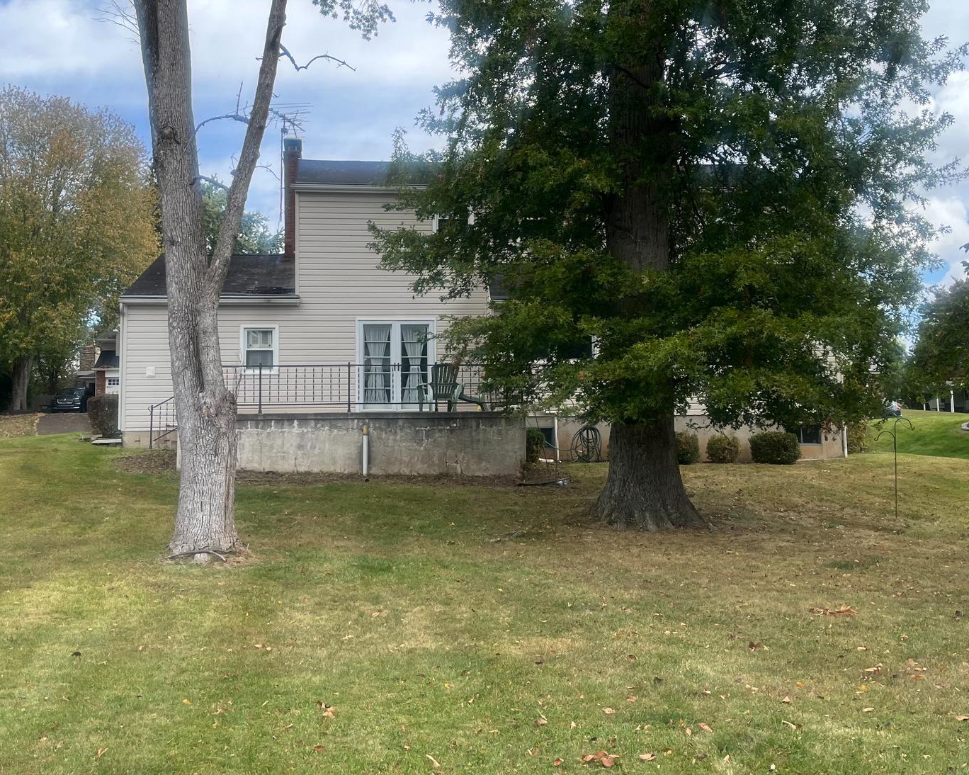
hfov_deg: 47.9
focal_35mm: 38
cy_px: 302
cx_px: 432
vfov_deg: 39.0
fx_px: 1090
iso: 50
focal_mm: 5.1
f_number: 1.6
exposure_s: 1/2179
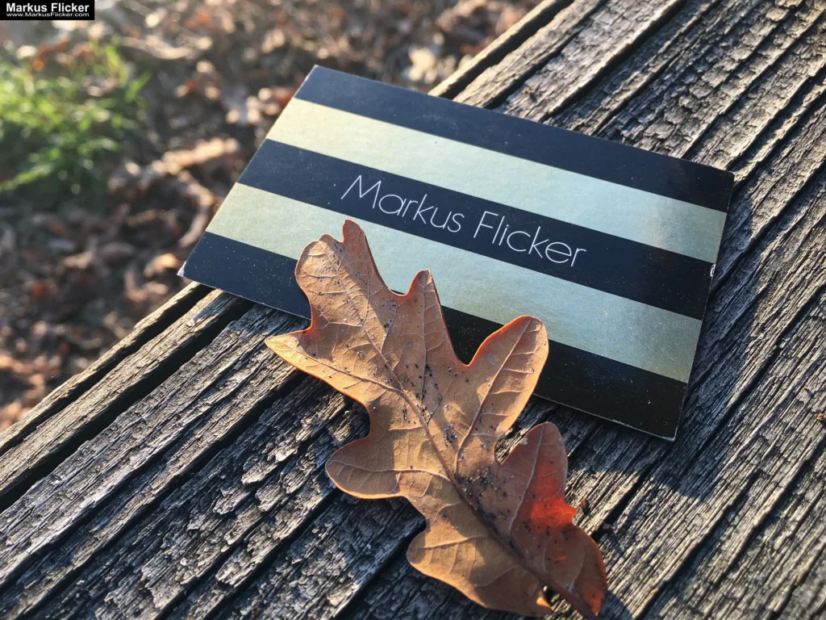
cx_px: 413
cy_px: 310
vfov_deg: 48.2
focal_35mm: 29
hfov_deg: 61.7
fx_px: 692
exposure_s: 1/220
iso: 25
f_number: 2.2
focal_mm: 4.15
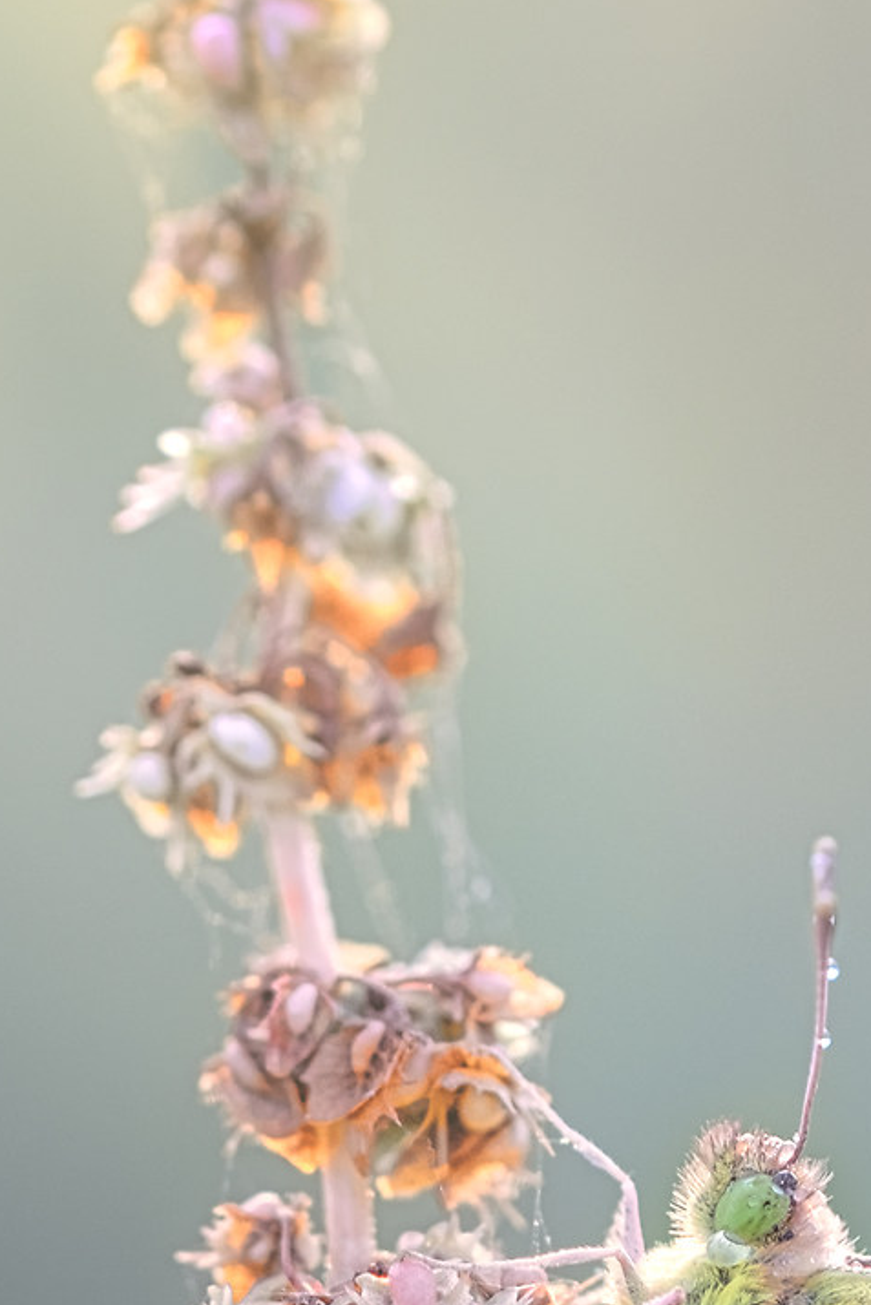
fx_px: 10954
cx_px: 617
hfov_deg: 4.6
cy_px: 971
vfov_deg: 6.8
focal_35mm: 302
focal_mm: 60
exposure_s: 1/160
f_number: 2.8
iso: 200
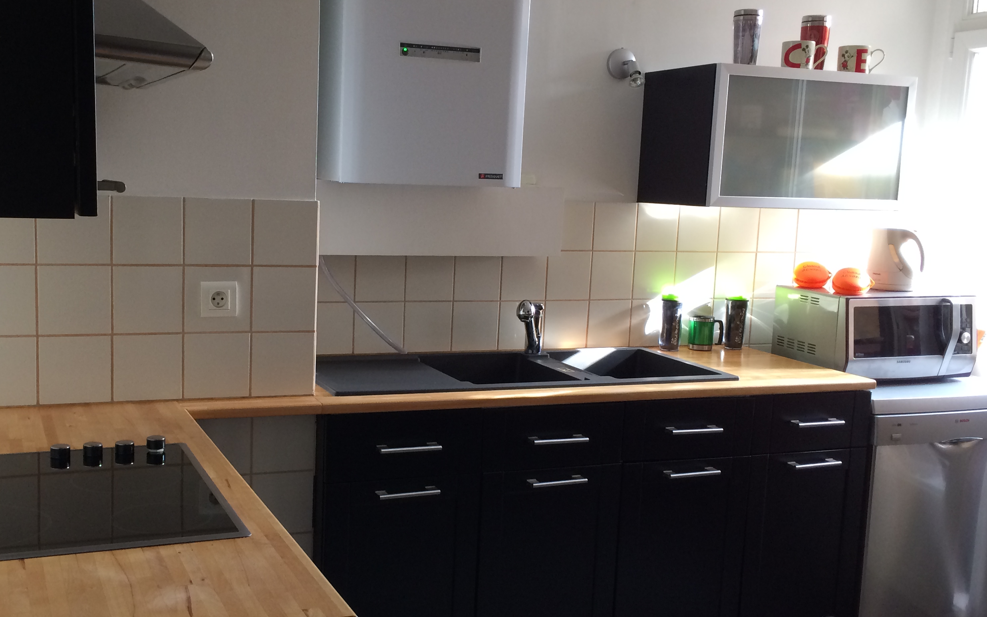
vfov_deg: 30.5
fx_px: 1130
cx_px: 426
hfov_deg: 47.1
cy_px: 331
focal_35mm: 42
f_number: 2.2
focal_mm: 4.12
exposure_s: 1/30
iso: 40
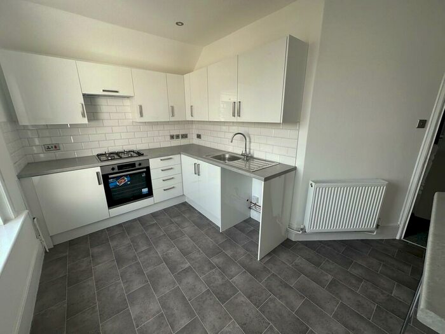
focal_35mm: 14
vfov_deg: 85.7
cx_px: 222
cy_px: 167
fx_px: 180
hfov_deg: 102.1
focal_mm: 2.22
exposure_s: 1/137
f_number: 2.2
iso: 40
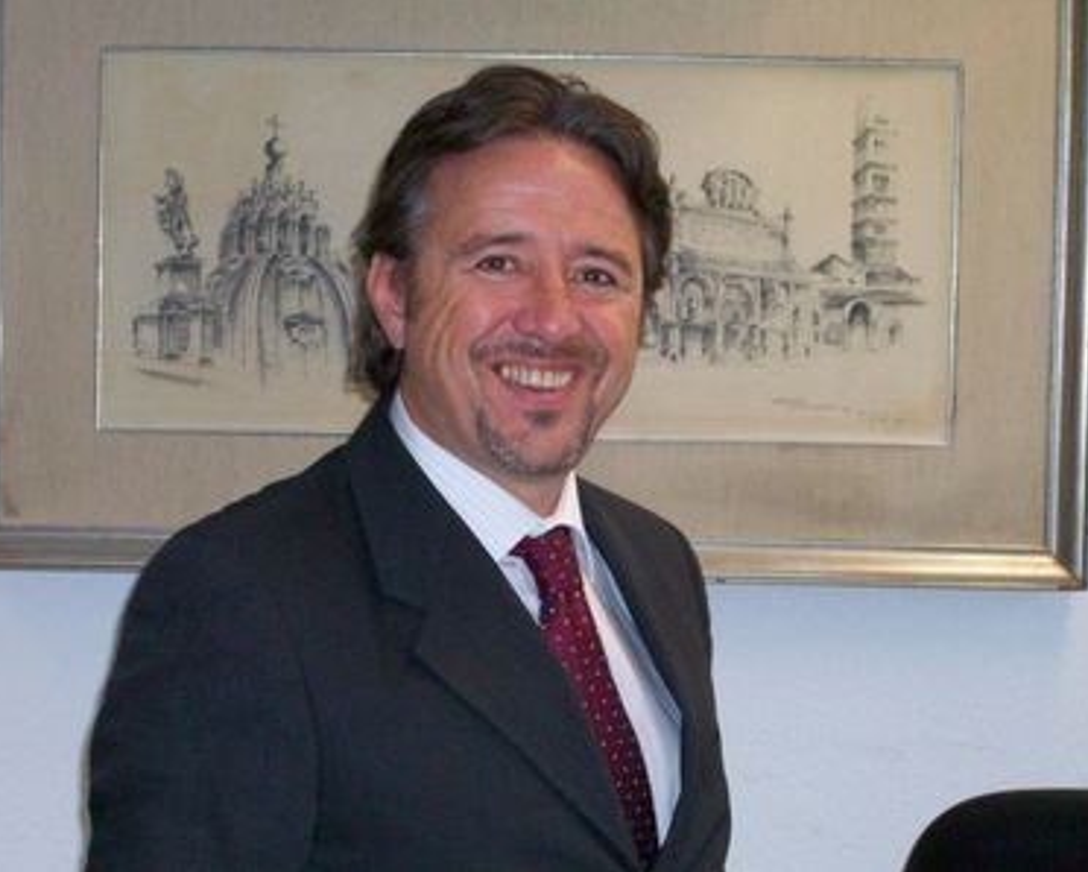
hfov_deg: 17.9
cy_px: 436
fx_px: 3447
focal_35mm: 107
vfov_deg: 14.4
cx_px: 515
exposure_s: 1/90.1
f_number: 5.1
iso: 320
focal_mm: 17.1
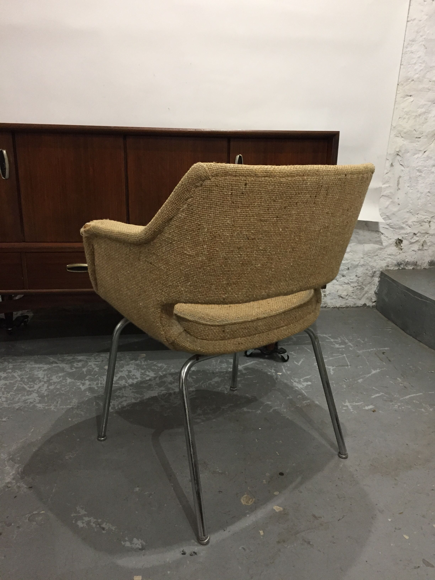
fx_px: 486
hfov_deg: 48.2
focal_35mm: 29
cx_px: 218
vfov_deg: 61.7
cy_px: 290
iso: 200
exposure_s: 1/33
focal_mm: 4.15
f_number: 2.2
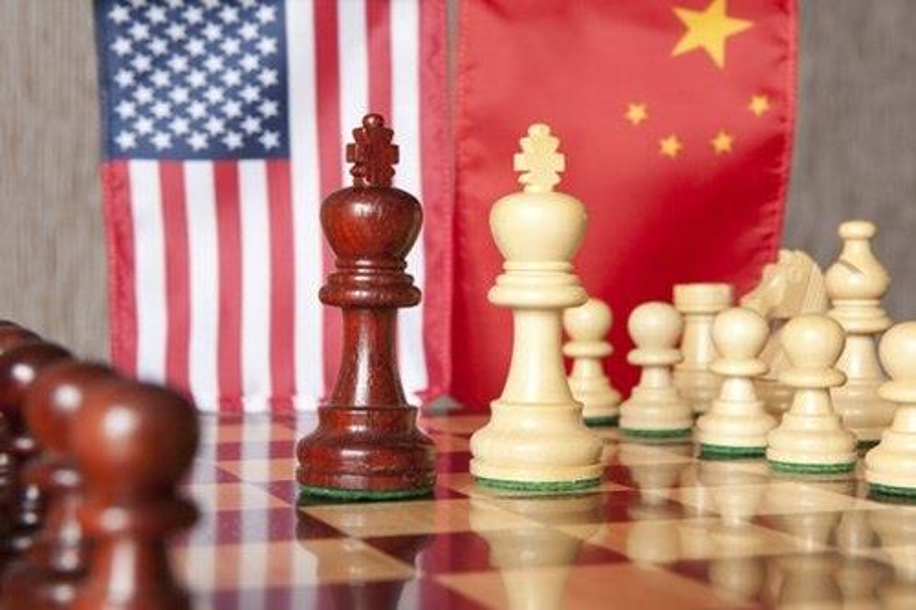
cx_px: 458
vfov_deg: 19.4
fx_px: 1780
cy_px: 305
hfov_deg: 28.9
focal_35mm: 70
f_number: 16
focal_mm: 70
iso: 200
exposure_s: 1/4
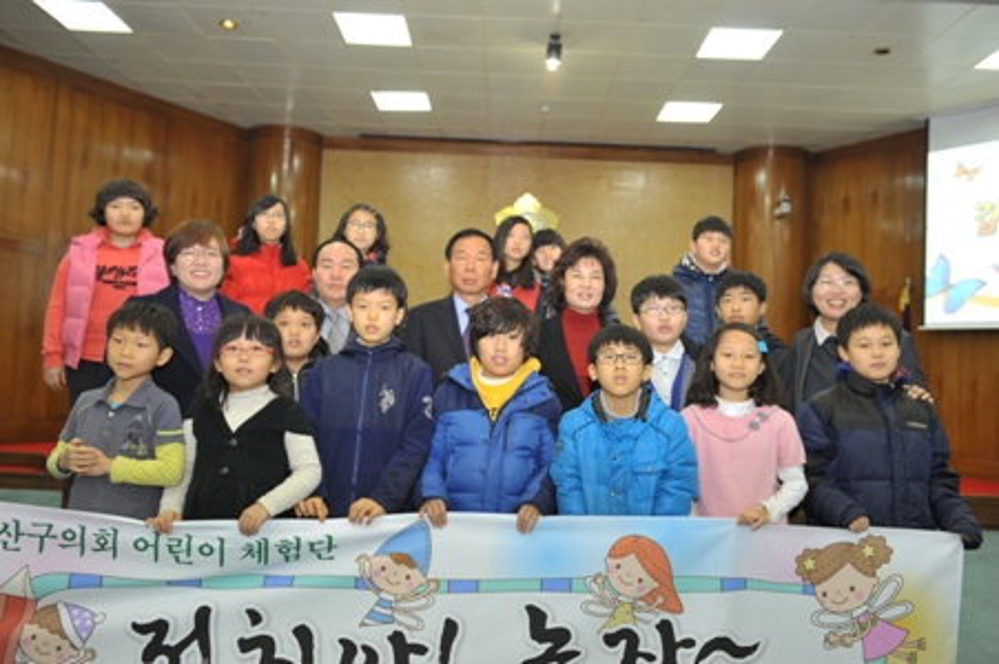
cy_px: 332
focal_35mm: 29
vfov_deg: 44.9
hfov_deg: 63.7
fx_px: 804
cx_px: 500
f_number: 4
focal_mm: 29
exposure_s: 1/60
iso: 800
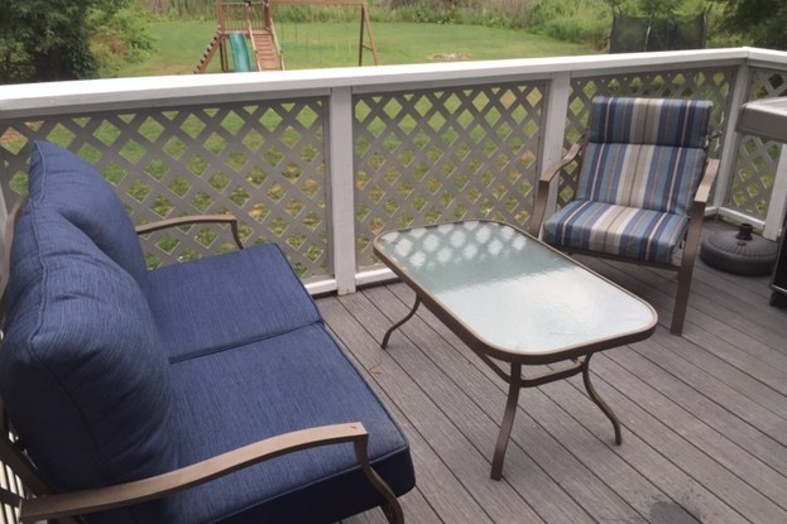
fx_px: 677
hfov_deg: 60.3
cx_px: 403
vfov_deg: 42.3
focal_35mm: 31
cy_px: 261
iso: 32
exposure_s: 1/214
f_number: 2.2
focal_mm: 4.15
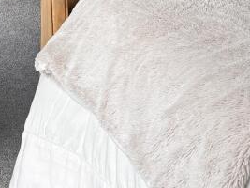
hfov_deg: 21.1
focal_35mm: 92
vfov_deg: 14.2
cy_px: -150
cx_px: 198
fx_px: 664
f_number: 1.78
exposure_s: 1/191
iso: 64
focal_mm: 6.76
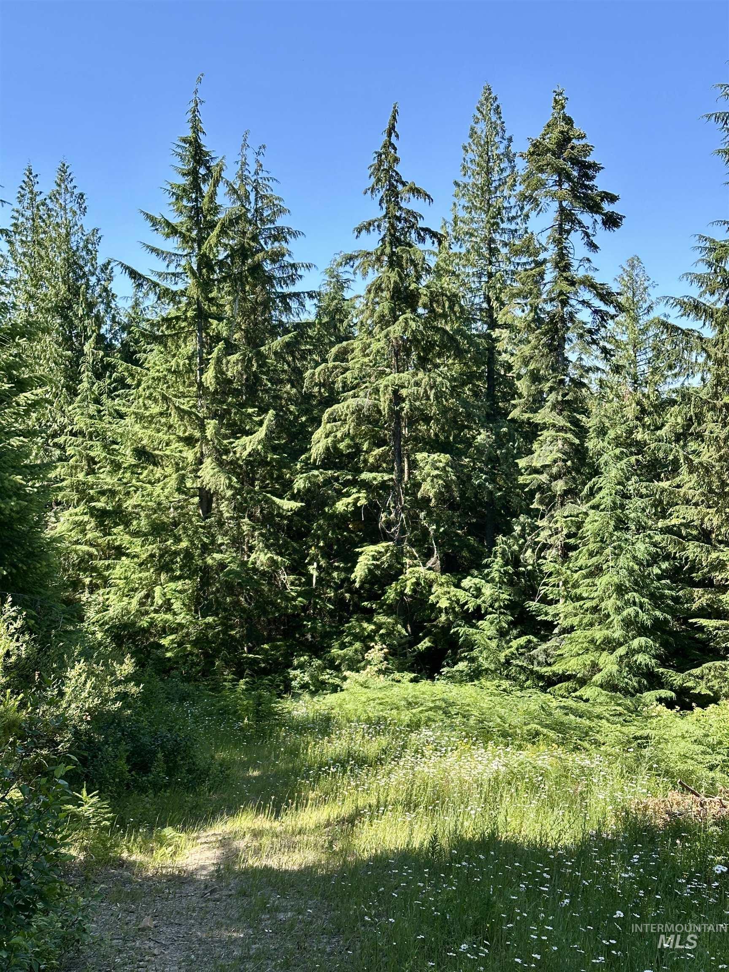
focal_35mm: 48
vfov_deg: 39.7
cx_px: 364
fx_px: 1348
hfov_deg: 30.3
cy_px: 486
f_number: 1.78
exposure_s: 1/1272
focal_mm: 6.86
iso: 64
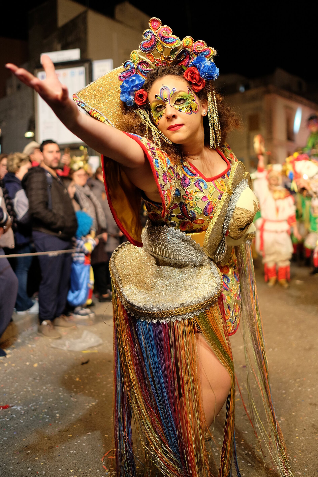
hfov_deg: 37.9
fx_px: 464
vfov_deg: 54.4
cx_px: 159
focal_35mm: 35
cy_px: 238
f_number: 1.4
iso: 400
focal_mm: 23
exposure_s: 1/350
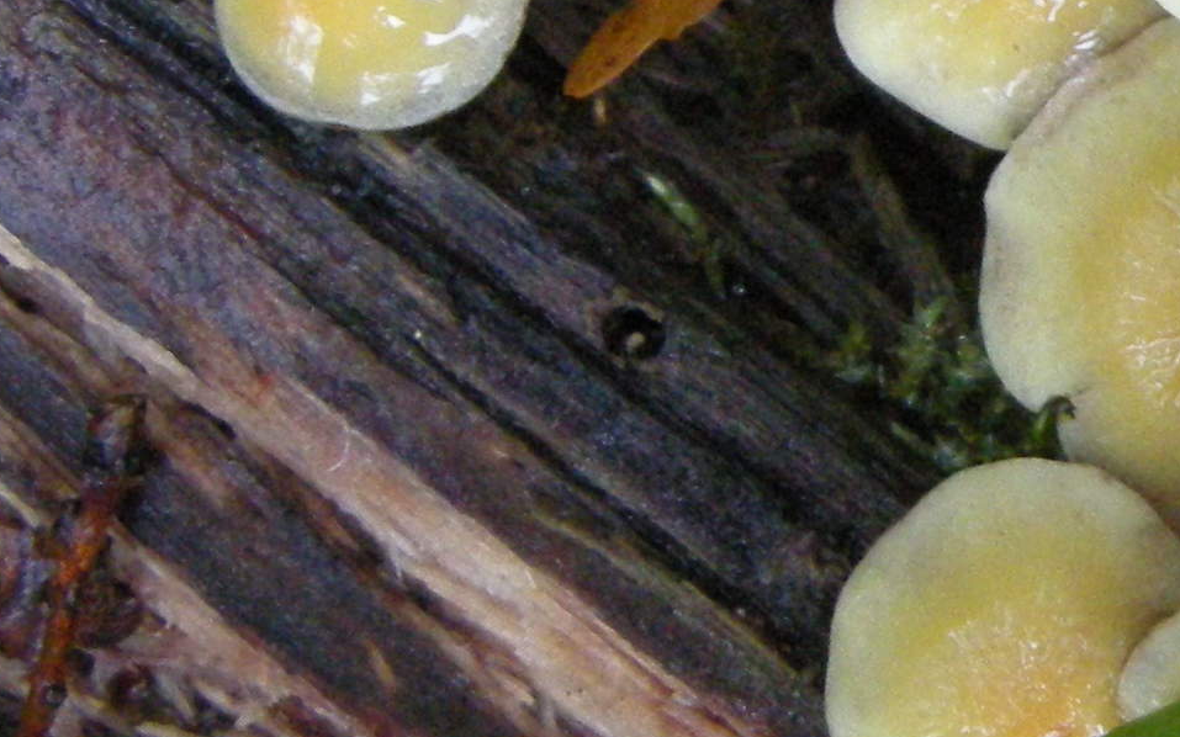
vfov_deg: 14.0
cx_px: 1382
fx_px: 2991
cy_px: 198
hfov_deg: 20.9
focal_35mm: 93
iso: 400
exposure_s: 1/33
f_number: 2.7
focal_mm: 7.5
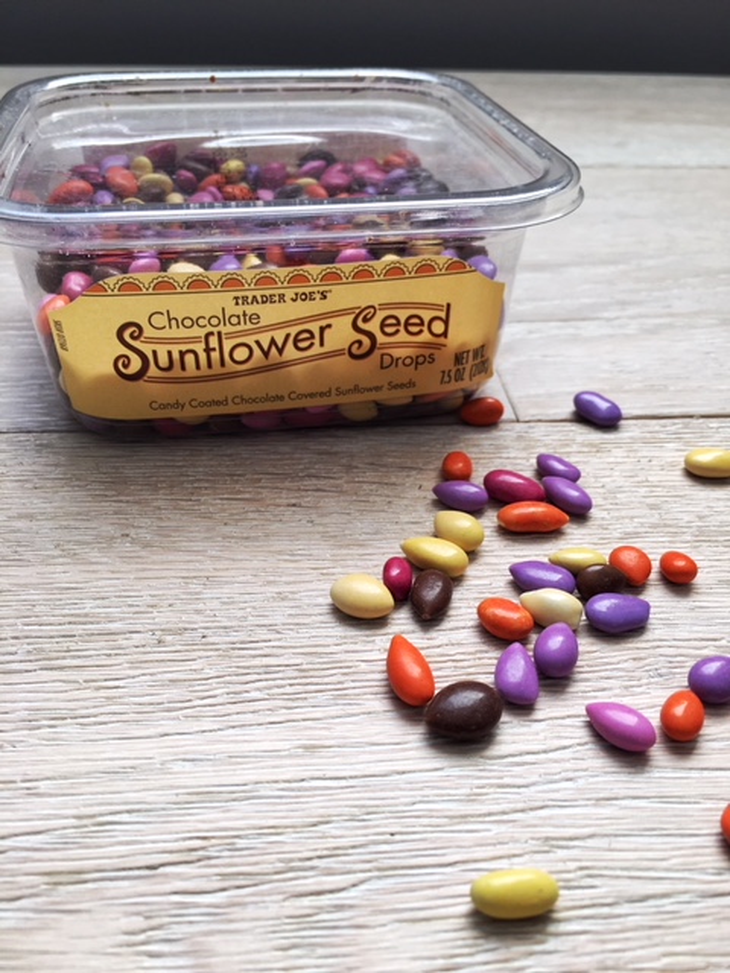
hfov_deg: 48.2
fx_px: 815
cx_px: 365
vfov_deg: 61.7
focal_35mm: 29
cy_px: 486
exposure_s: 1/30
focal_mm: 4.15
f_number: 2.2
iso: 25
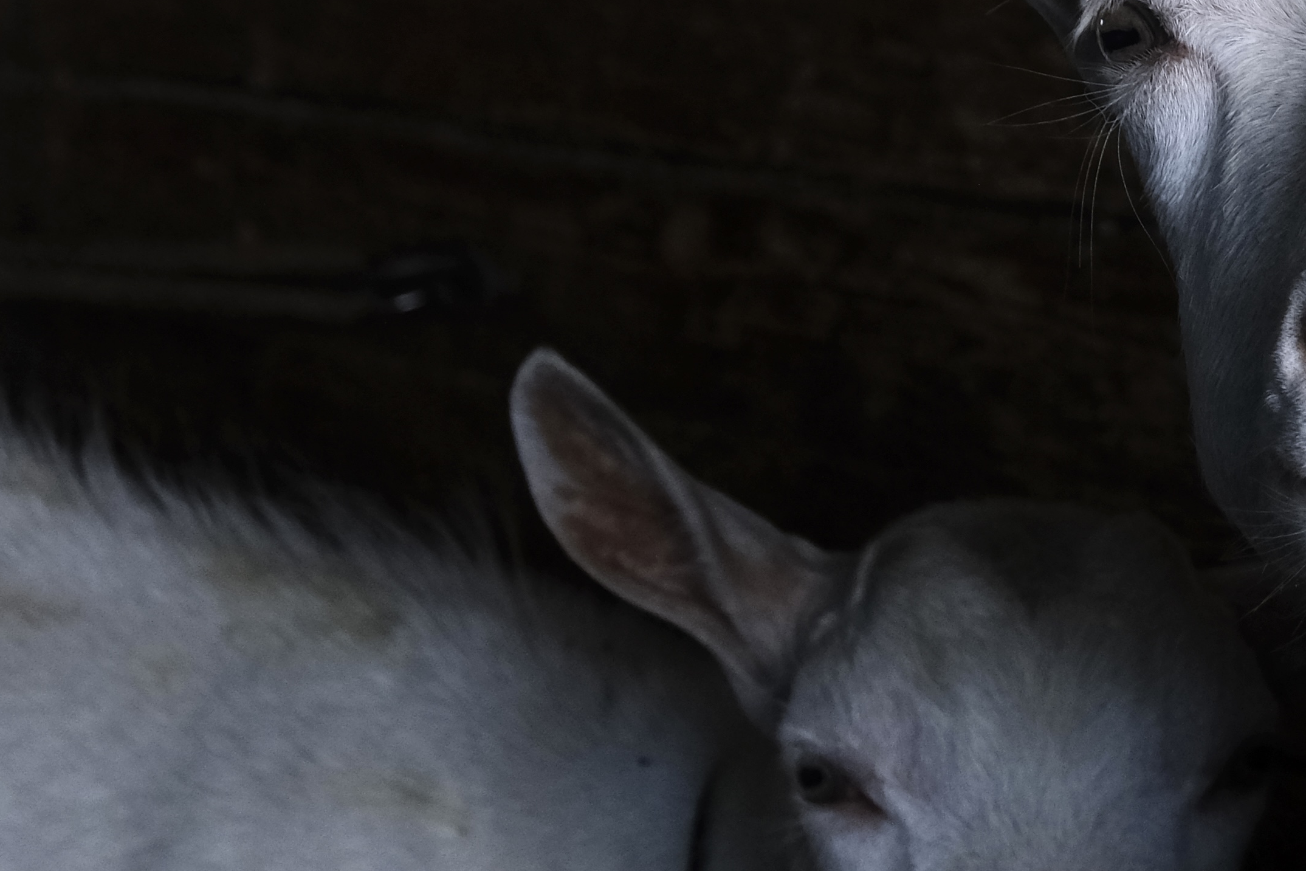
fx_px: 8743
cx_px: 1646
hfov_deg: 8.4
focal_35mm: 241
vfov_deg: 5.7
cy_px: 499
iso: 1600
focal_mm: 55
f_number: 7.1
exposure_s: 1/125
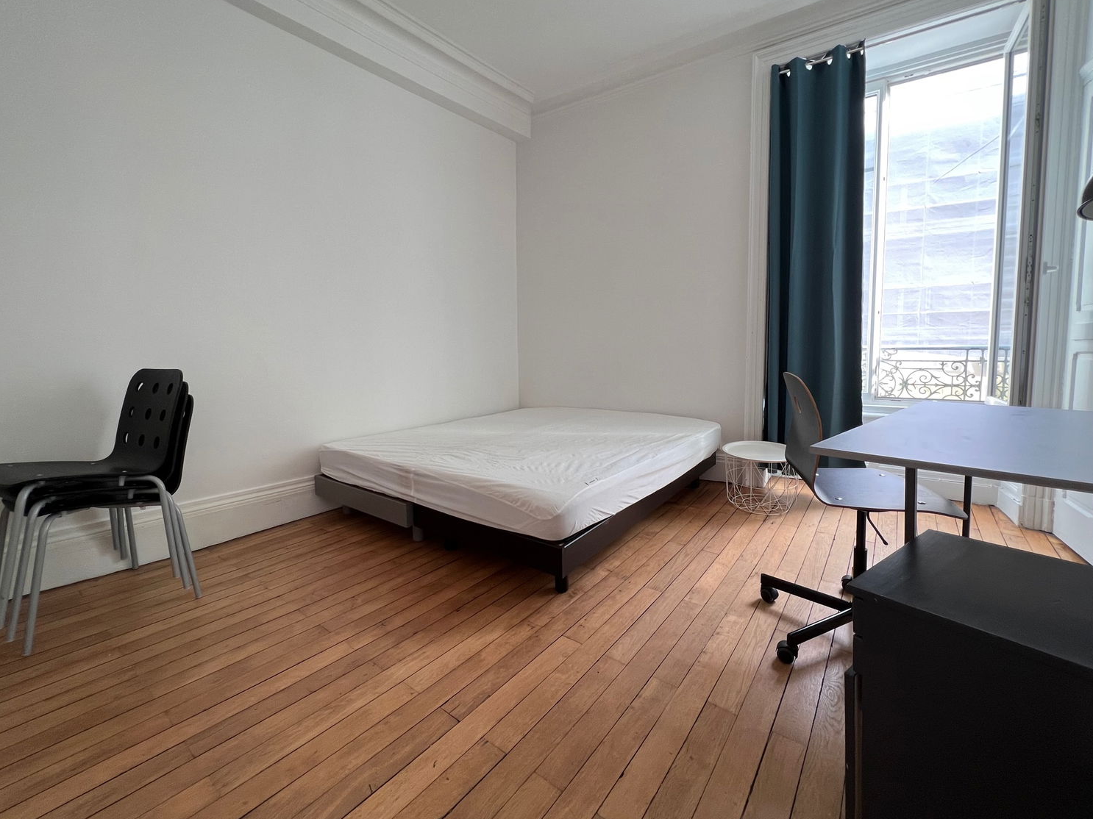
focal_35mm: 14
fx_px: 442
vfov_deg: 85.5
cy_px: 383
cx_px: 551
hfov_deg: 102.1
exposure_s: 1/99
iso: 80
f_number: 1.8
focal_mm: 1.57
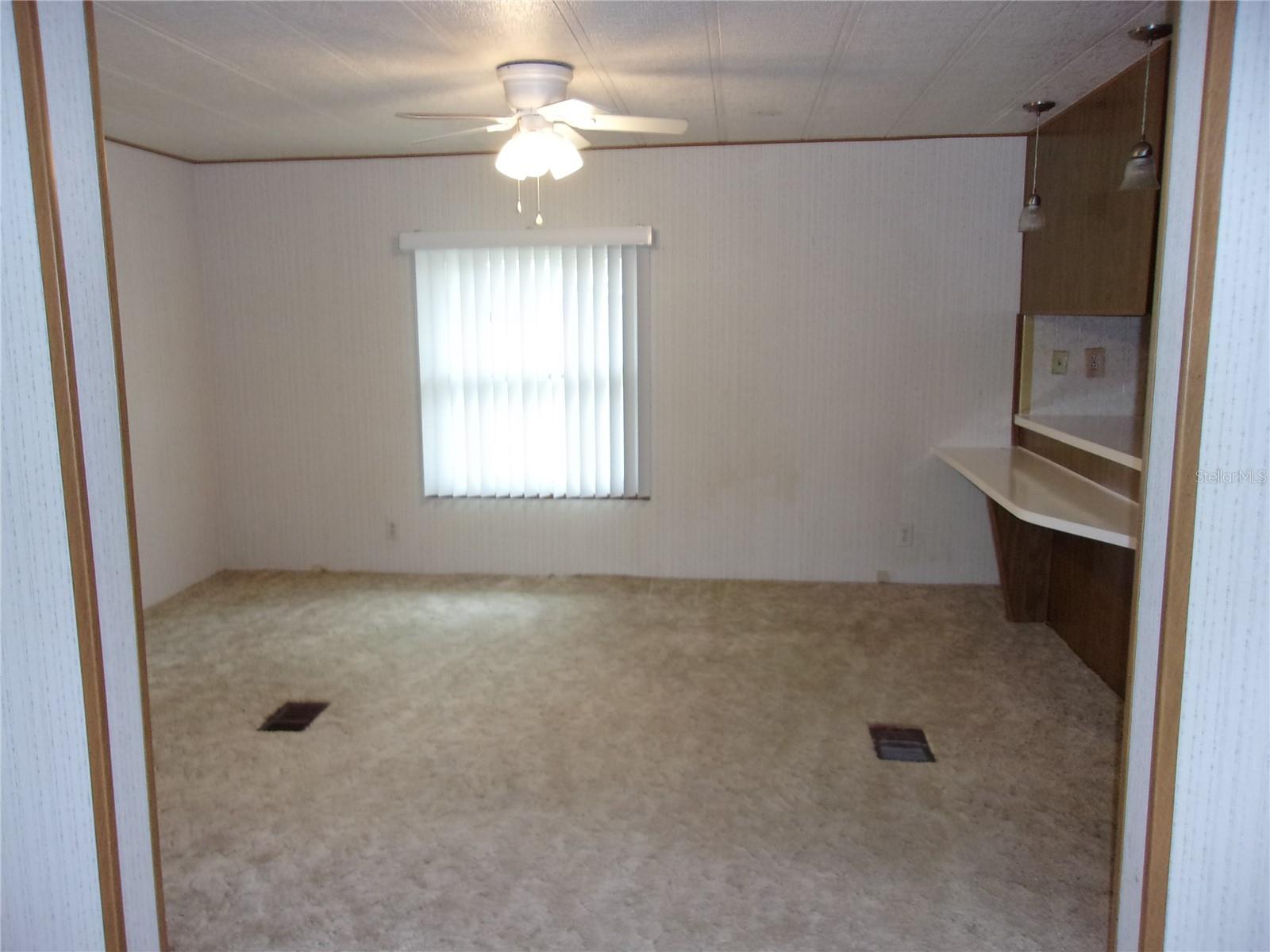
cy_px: 476
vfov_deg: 51.4
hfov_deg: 65.3
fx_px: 991
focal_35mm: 27
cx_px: 635
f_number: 3
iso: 200
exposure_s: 1/34
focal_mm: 4.9
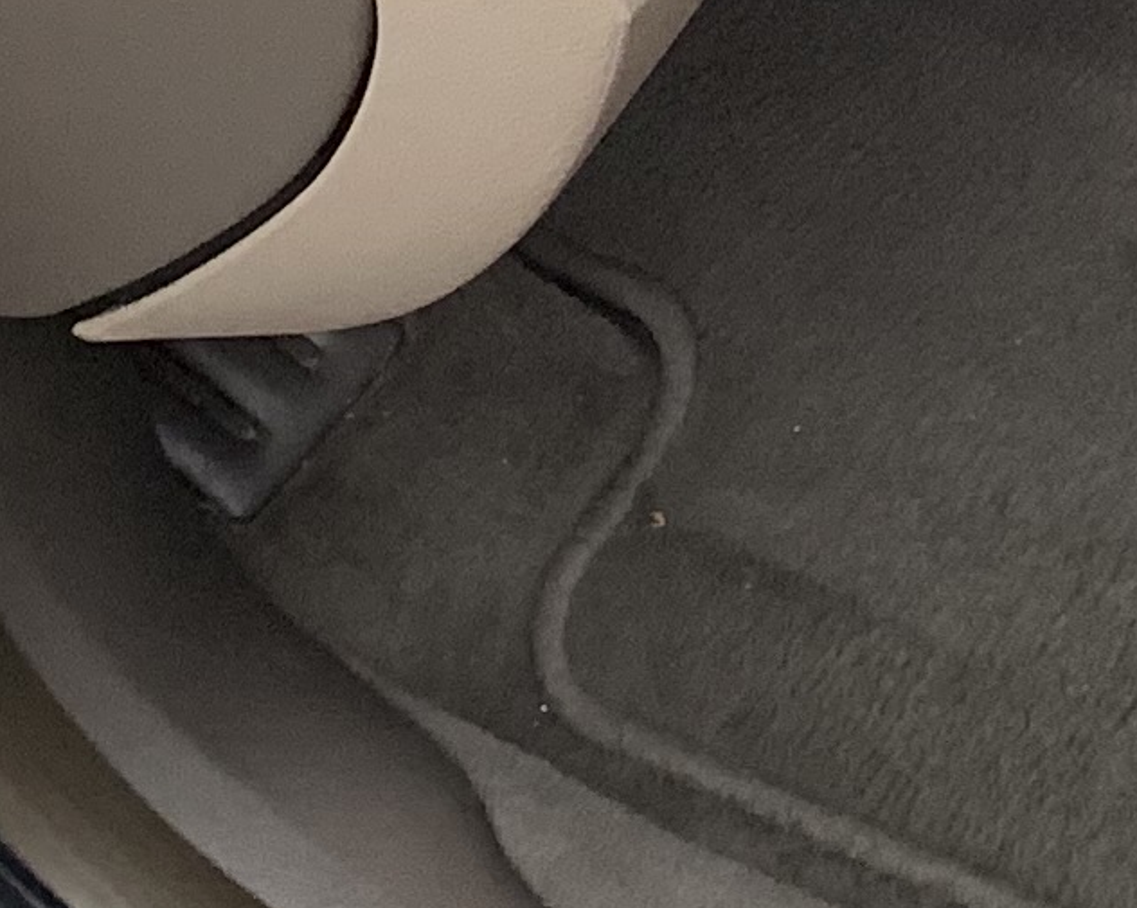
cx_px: 2299
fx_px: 5449
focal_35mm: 162
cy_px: -1187
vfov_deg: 8.7
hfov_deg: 10.8
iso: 125
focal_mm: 4.25
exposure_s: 1/60
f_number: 1.8
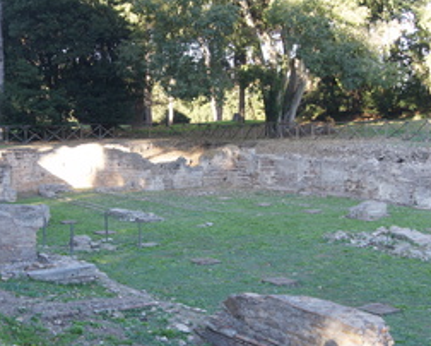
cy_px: 212
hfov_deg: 34.6
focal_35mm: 54
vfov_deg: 28.1
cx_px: 165
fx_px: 689
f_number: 5.6
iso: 200
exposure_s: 1/60
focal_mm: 24
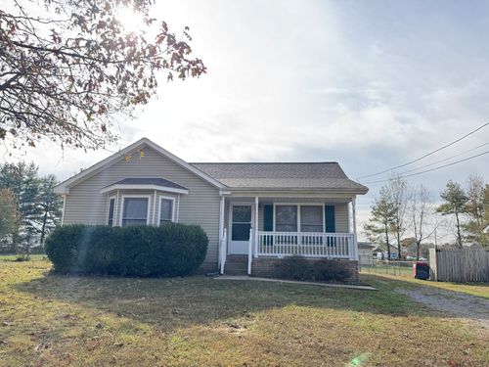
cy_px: 184
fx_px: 339
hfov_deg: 71.6
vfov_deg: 56.8
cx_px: 244
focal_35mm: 24
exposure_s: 1/651
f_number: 1.78
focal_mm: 6.76
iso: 80
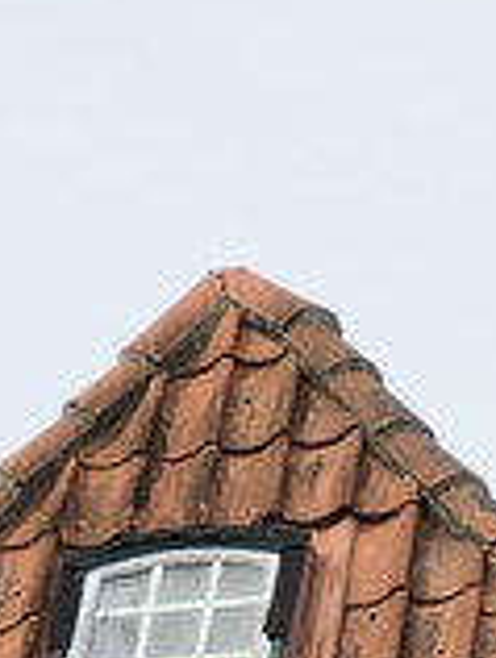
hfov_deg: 4.4
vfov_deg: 5.7
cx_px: 150
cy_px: 1645
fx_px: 6402
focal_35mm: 336
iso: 20
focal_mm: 6.6
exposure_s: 1/827
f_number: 2.8
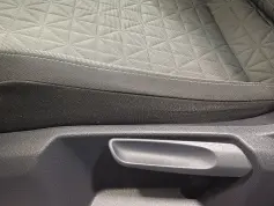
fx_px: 301
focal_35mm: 38
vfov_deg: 37.4
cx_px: 109
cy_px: 71
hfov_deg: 48.6
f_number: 1.8
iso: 400
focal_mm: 4.65
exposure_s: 1/33.3
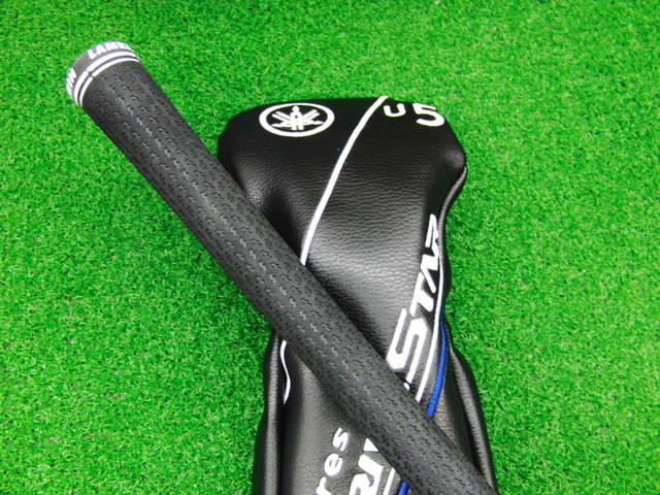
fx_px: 705
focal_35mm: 37
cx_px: 330
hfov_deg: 50.1
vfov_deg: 38.7
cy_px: 248
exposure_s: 1/20
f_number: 3.6
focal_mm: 6.42
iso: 400
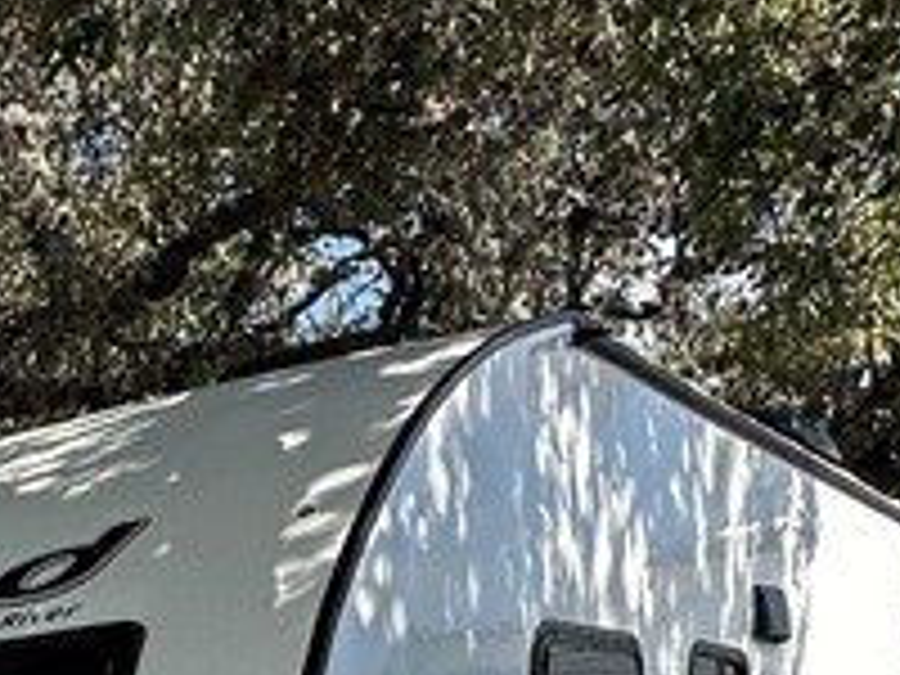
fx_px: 1820
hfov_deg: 25.6
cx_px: -104
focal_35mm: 70
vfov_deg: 17.2
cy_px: 1220
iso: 40
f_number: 2.2
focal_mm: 2.22
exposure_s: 1/548
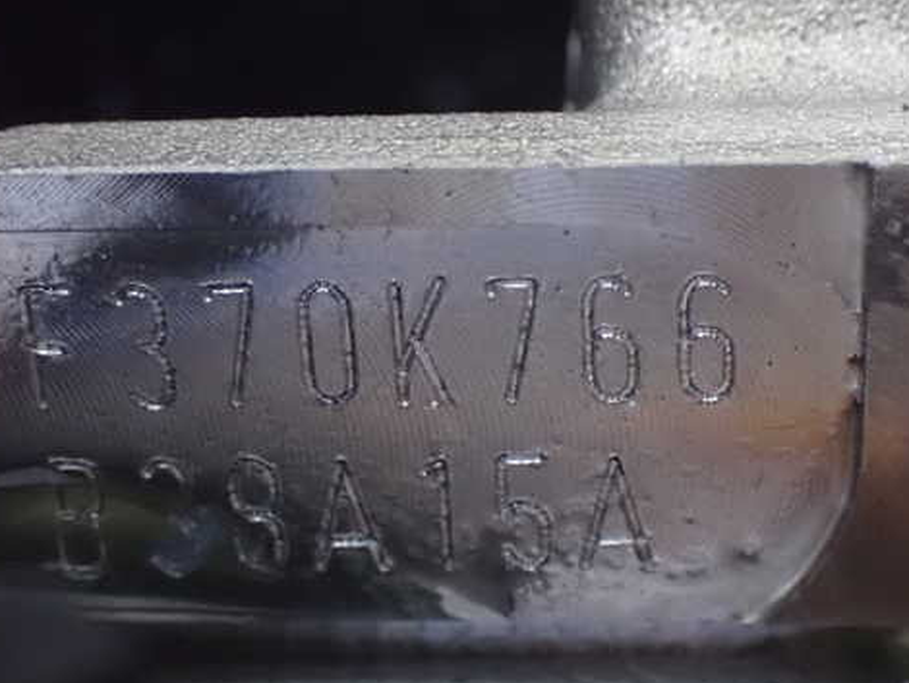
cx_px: 493
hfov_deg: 26.3
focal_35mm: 74
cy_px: 371
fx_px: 1944
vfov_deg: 19.9
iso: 1600
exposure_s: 1/8
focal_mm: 10.35
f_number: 3.5
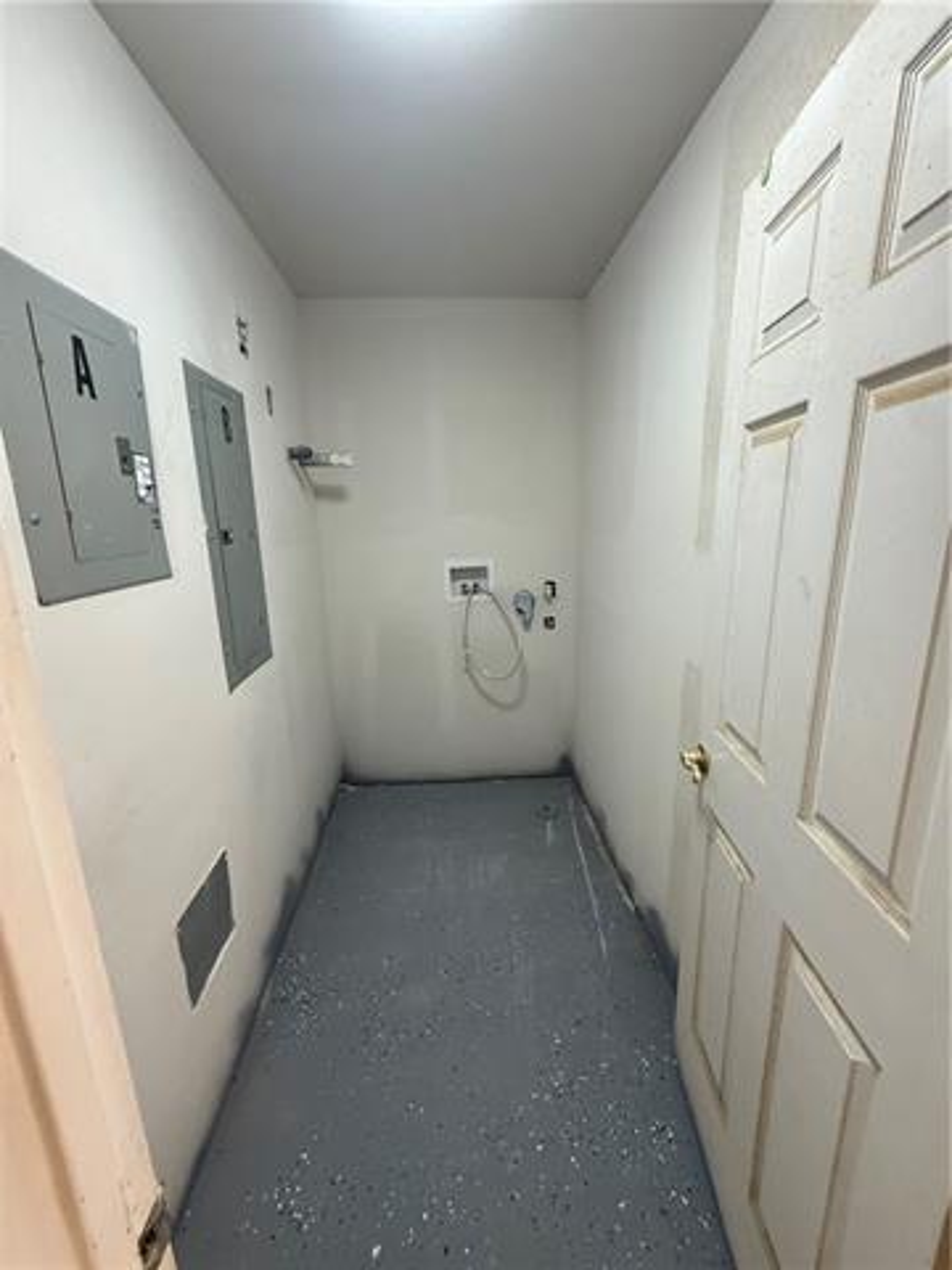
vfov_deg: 102.1
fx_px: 513
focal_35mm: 14
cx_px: 476
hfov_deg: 85.7
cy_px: 635
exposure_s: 1/120
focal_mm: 2.22
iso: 250
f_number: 2.2
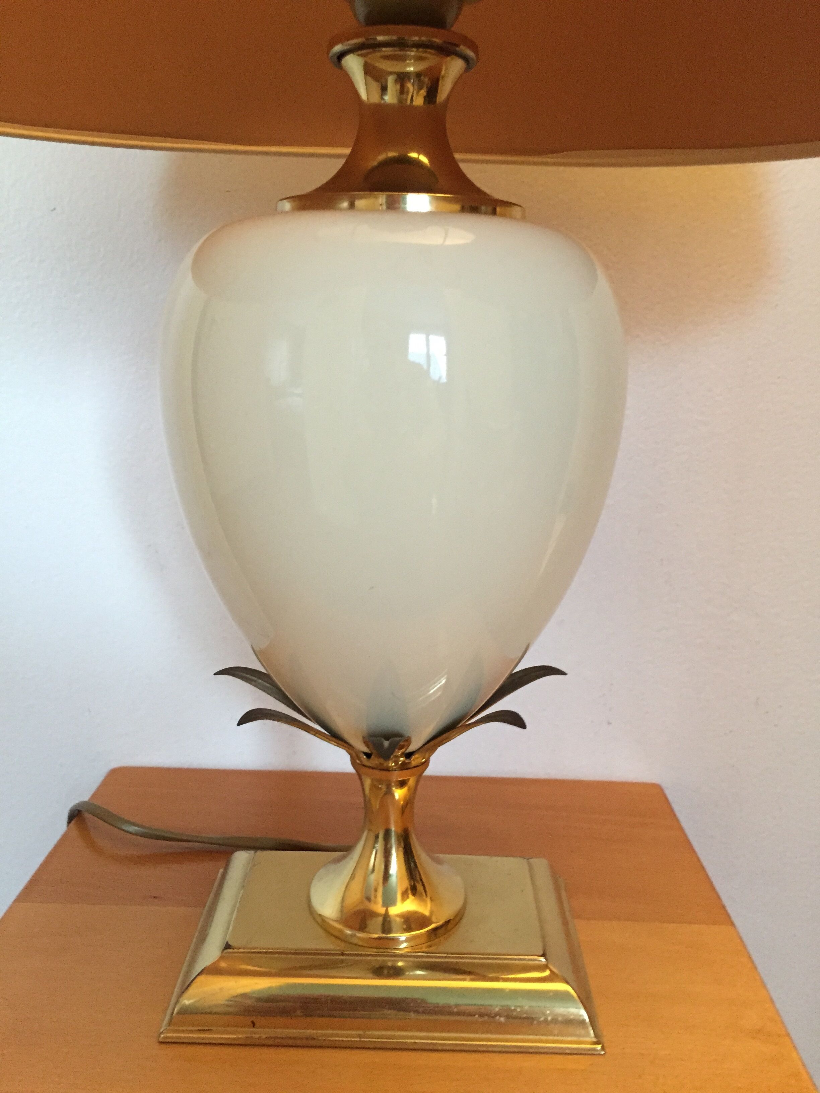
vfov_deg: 61.7
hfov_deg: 48.2
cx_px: 410
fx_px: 916
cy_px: 546
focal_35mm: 29
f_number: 2.2
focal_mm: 4.15
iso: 250
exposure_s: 1/17
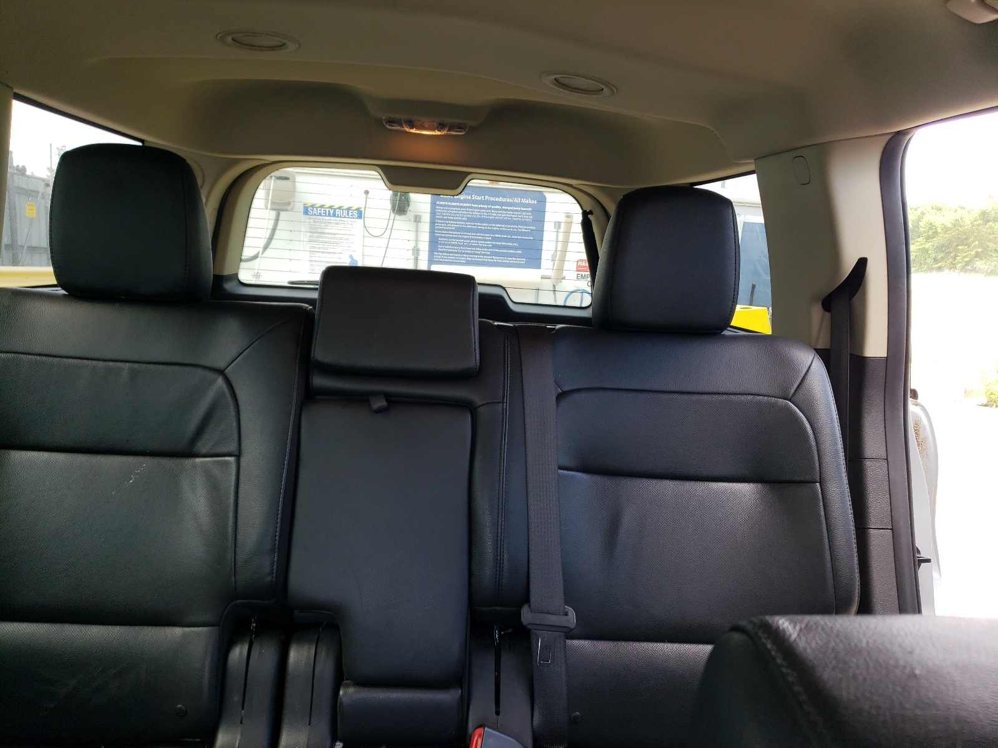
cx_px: 499
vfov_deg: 53.1
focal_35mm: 26
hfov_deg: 67.3
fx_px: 750
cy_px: 374
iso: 50
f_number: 1.5
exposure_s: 1/128
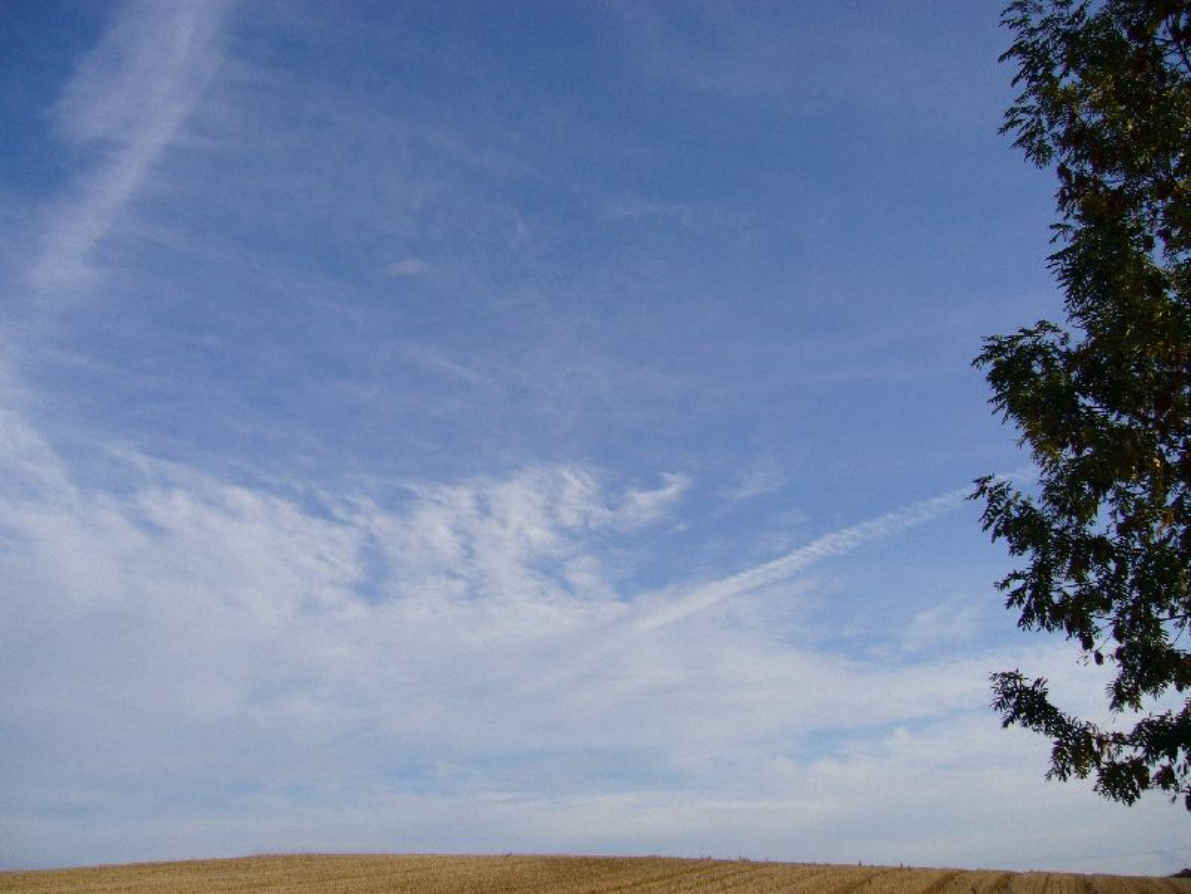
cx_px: 596
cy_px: 447
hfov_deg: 52.6
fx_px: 1204
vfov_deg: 40.7
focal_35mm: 35
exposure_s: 1/400
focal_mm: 5.8
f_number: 5.6
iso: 80
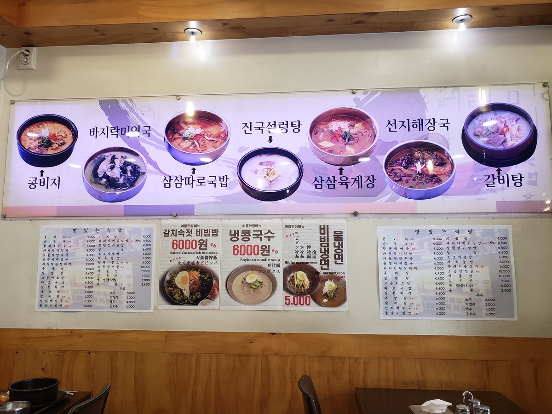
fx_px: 415
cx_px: 276
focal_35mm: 26
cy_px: 207
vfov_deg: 53.1
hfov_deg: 67.3
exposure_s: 1/60
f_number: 2.4
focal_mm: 4.3
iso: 200
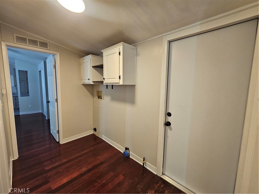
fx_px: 97
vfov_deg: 89.9
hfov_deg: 106.2
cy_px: 97
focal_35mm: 13
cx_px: 130
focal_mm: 2.2
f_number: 2.2
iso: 160
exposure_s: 1/60
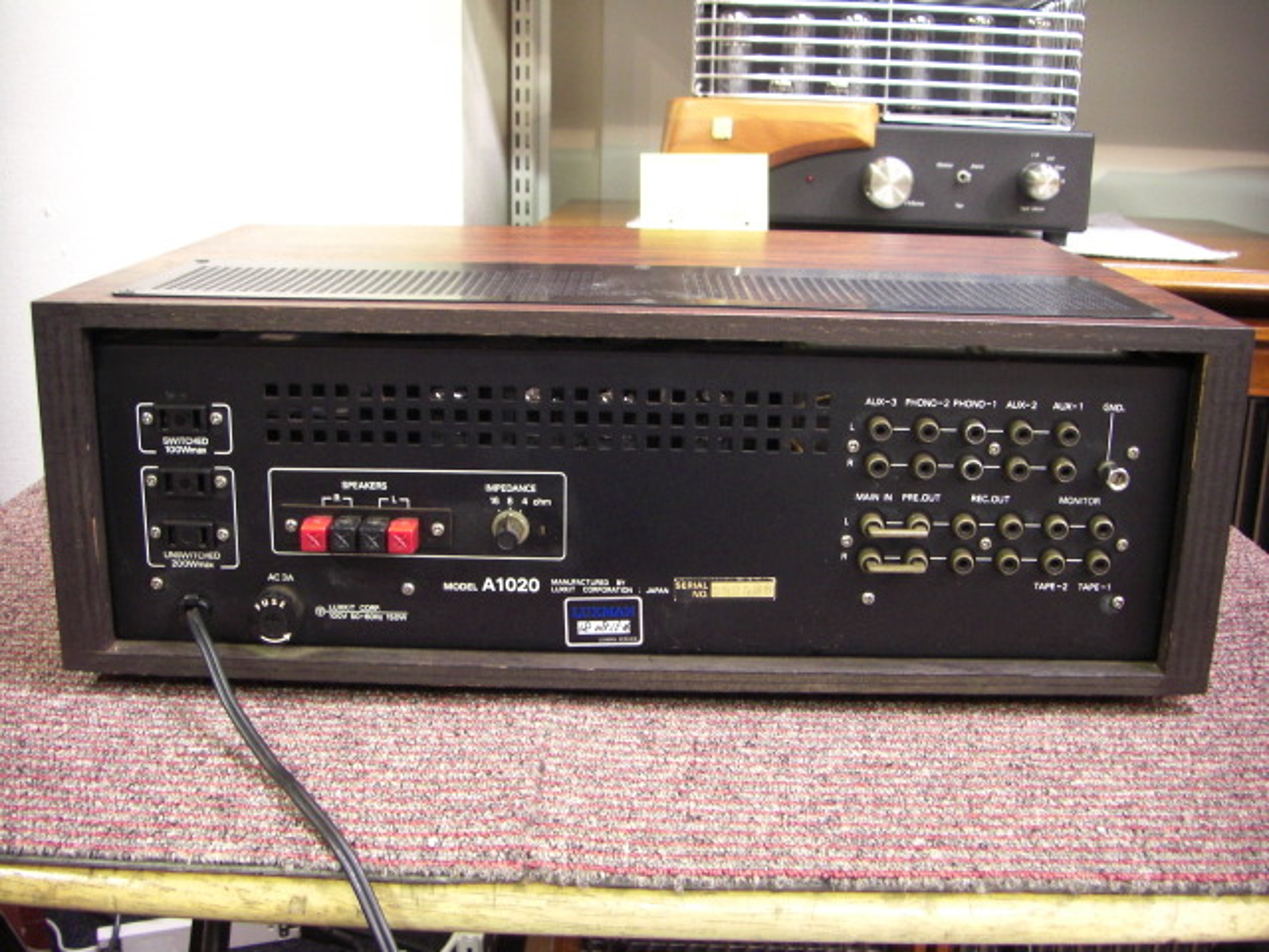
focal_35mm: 38
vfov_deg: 37.7
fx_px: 1393
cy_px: 476
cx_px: 634
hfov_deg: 49.0
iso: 200
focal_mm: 6.3
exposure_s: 1/6
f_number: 3.4
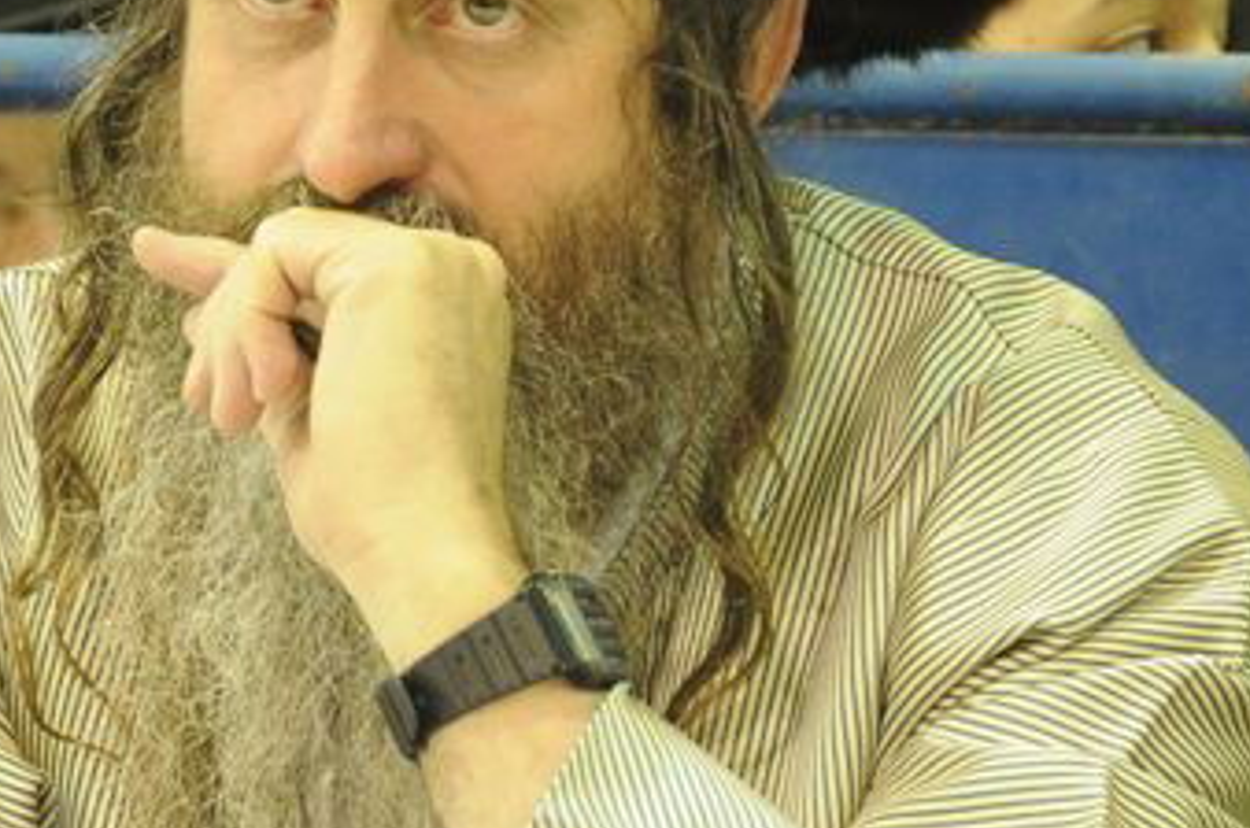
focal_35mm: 364
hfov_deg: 5.7
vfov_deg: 3.8
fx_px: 12615
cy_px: 458
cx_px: 296
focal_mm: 80
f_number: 5
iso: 1600
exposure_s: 1/40
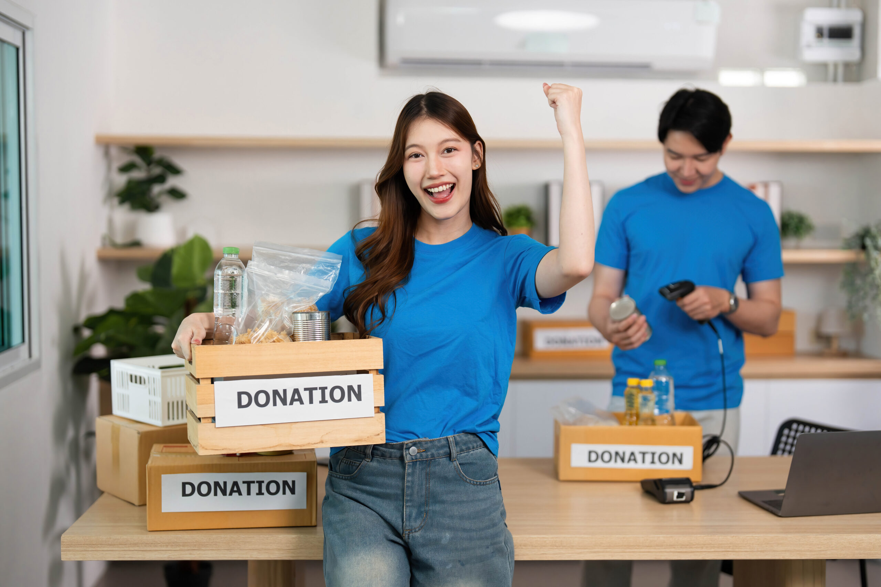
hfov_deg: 39.6
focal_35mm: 50
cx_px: 440
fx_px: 1224
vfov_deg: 27.0
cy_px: 294
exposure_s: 1/800
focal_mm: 50
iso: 400
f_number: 1.6
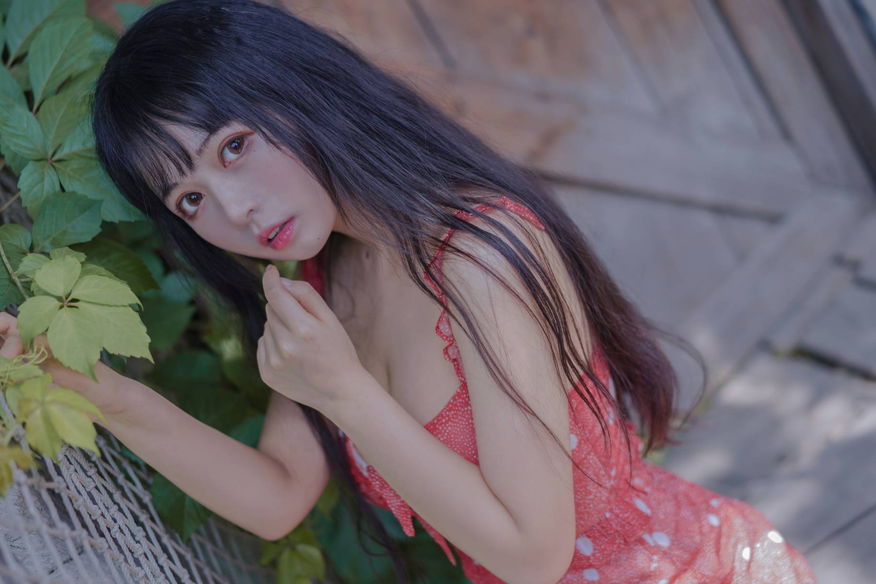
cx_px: 455
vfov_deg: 20.0
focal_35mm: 68
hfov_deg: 29.6
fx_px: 1655
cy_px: 333
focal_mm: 55
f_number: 1.8
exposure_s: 1/640
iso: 100
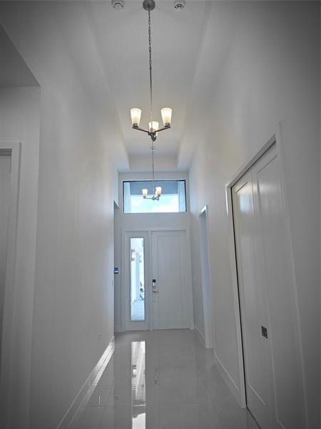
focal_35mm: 24
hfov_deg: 56.8
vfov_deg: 71.6
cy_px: 214
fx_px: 297
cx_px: 160
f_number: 1.8
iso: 50
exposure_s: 1/176
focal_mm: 5
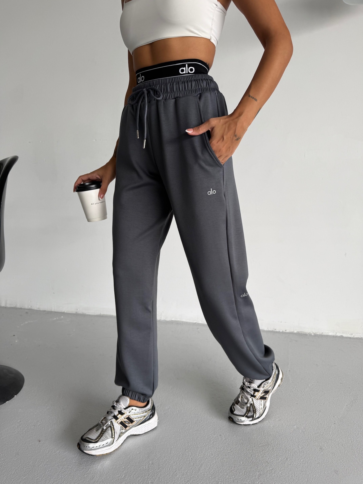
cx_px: 182
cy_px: 242
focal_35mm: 24
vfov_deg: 71.6
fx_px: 336
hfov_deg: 56.8
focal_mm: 6.76
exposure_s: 1/241
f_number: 1.78
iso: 64
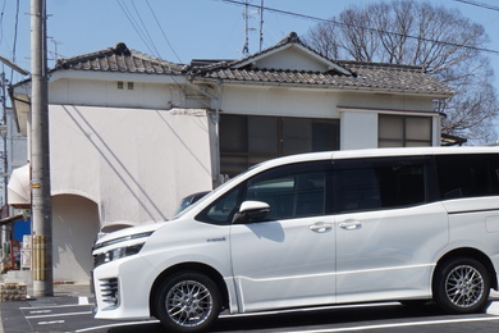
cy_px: 283
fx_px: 865
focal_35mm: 62
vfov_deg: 21.4
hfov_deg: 31.5
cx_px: 389
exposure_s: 1/125
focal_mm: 15
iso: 100
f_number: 13
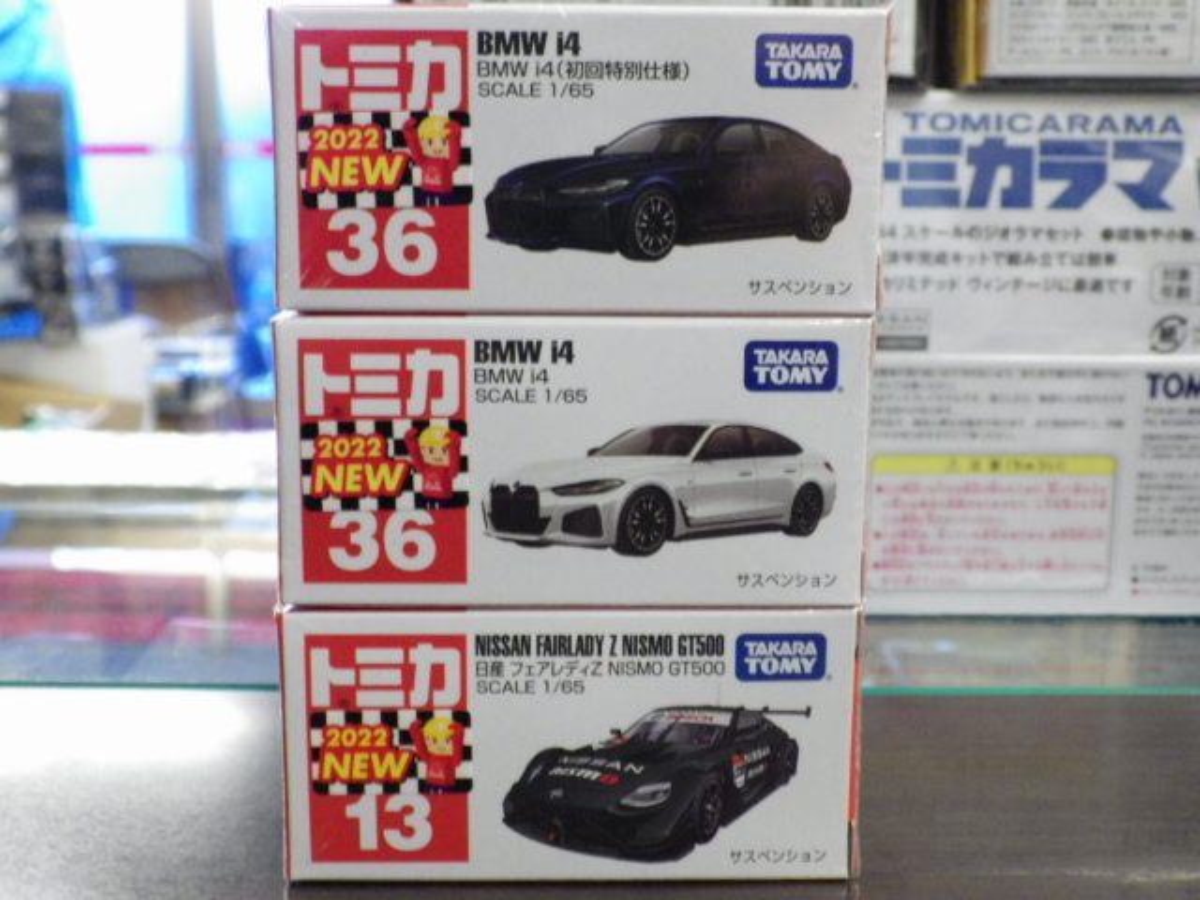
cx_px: 600
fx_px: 1733
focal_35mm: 50
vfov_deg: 29.1
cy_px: 450
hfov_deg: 38.2
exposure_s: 1/40
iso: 800
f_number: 3.8
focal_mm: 9
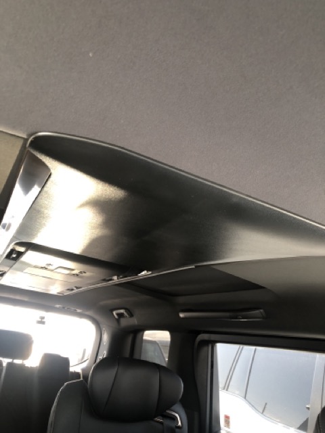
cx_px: 162
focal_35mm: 28
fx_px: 351
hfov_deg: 49.7
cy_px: 216
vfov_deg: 63.4
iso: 40
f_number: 1.8
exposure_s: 1/24
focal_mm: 3.99
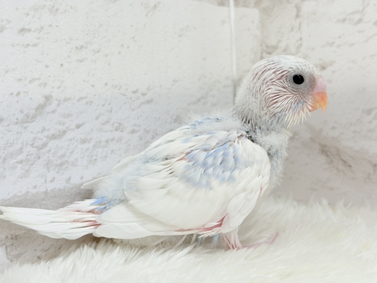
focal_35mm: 52
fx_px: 566
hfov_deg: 36.8
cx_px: 188
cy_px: 142
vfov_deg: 28.0
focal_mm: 5.96
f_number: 1.6
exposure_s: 1/50
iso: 40
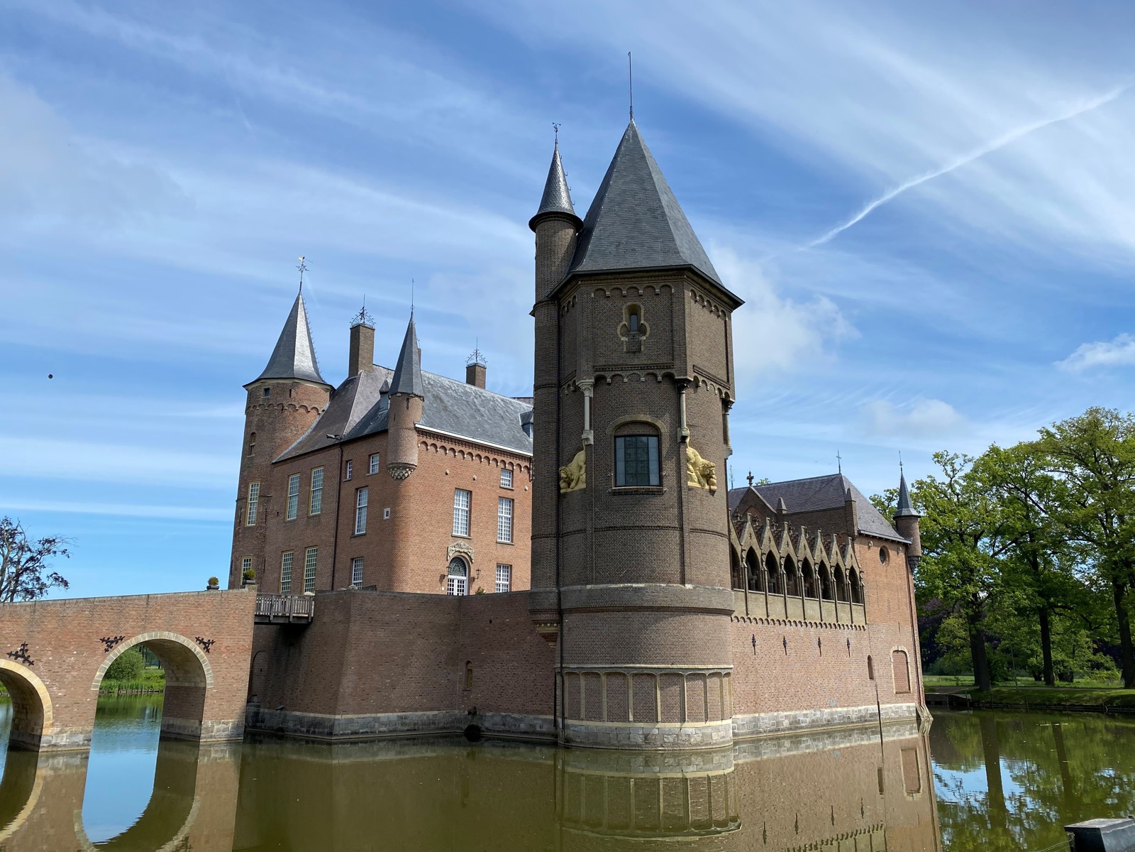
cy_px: 426
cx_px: 568
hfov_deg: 67.3
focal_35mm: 26
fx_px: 852
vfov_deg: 53.1
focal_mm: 4.25
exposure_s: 1/3040
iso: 32
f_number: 1.8
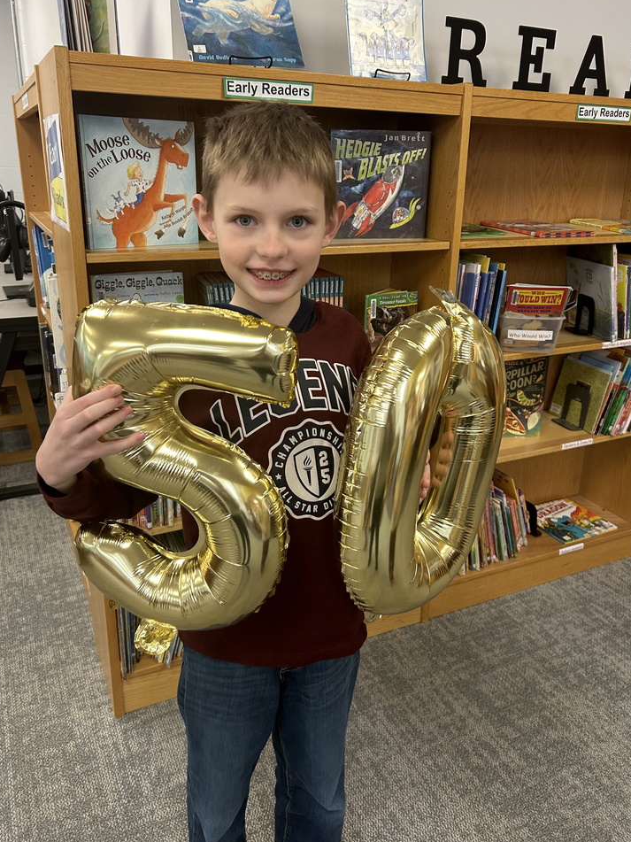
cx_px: 326
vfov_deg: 63.4
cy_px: 401
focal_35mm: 28
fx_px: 681
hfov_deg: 49.7
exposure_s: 1/60
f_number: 1.5
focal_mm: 5.7
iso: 160
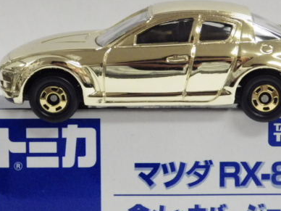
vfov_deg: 8.7
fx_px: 1380
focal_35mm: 170
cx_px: 144
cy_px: 137
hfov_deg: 11.6
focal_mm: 18.4
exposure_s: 1/40
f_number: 4.6
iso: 800
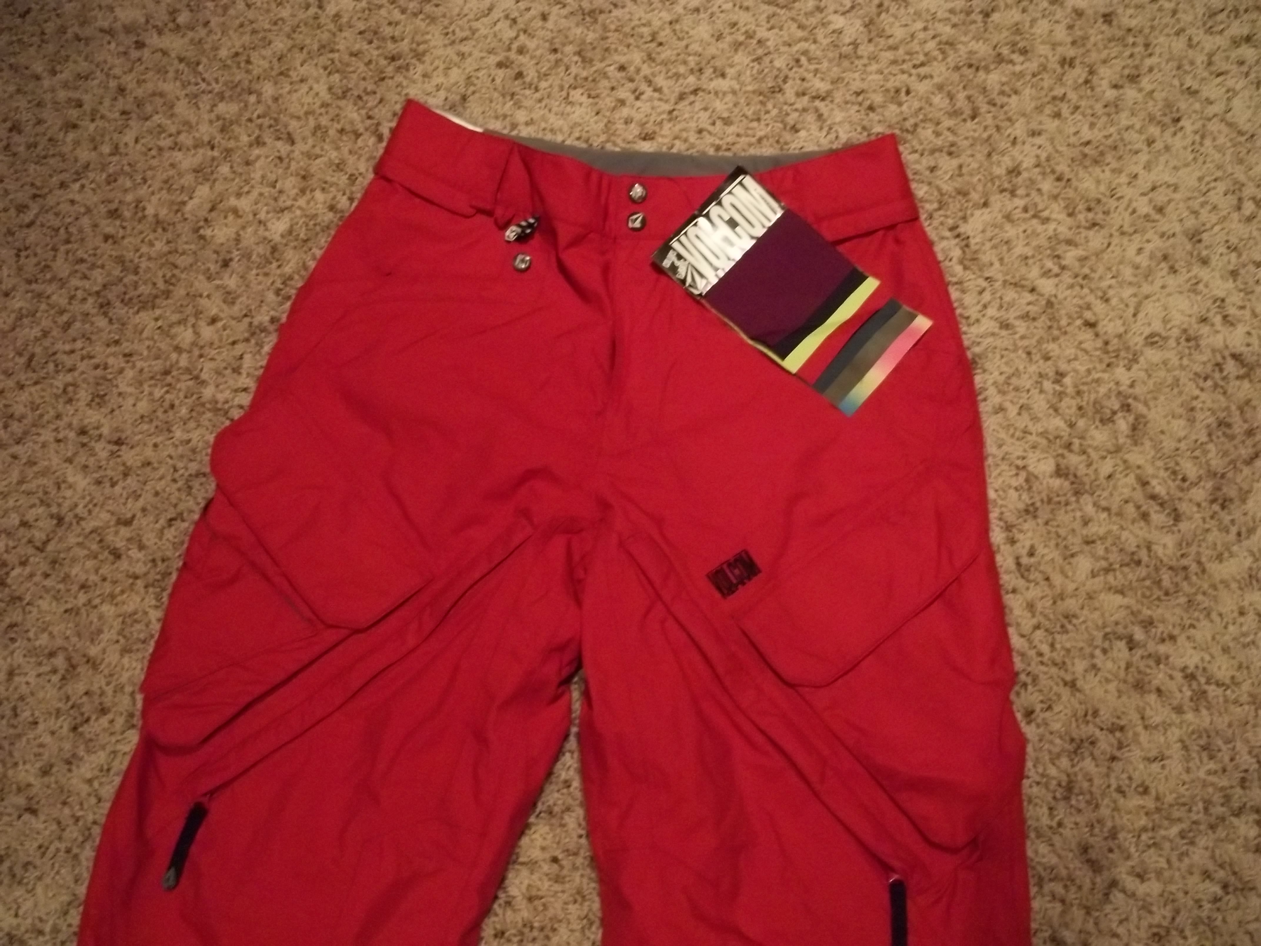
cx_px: 630
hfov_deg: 55.4
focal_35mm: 33
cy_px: 473
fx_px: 1202
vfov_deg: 42.9
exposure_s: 1/30
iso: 400
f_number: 3.3
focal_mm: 5.9
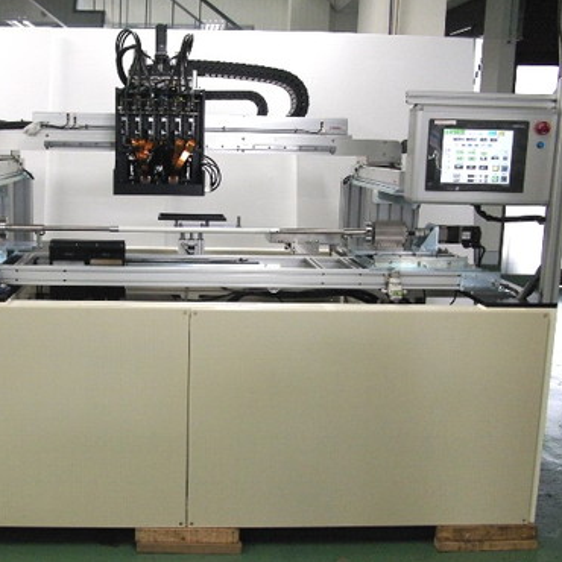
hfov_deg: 38.8
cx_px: 196
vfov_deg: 39.2
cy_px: 282
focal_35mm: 43
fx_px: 790
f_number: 3
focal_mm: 7.3
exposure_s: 1/160
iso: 400
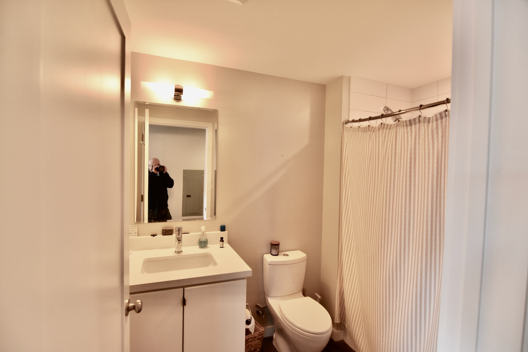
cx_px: 264
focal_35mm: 16
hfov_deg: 95.0
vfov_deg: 72.1
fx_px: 242
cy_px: 176
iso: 800
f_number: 4.5
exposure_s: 1/80
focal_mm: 11
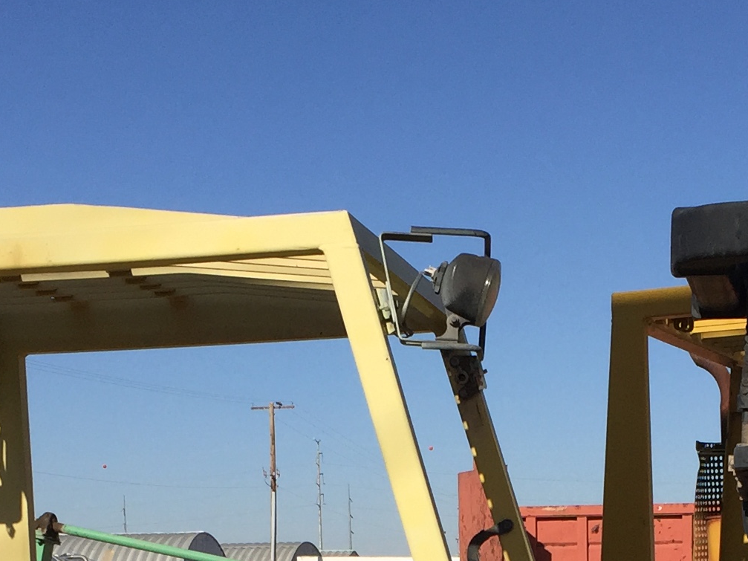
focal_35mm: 94
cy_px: 891
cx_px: 466
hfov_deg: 20.8
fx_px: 2031
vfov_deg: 14.5
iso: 32
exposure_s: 1/3597
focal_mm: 4.15
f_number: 2.2
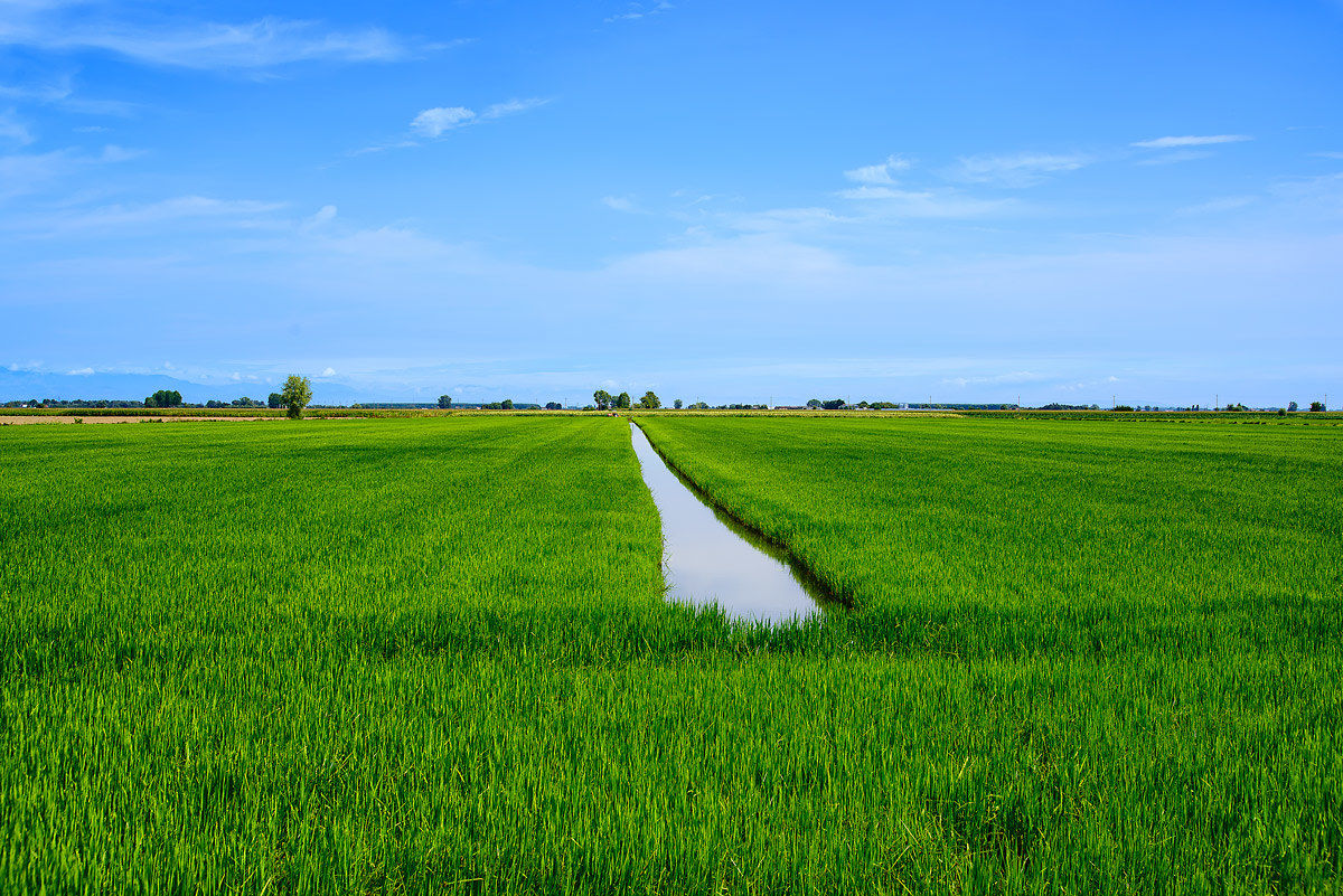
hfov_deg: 46.4
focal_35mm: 42
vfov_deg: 31.9
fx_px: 1567
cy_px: 448
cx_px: 672
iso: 100
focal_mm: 42
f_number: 9
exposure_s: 1/250
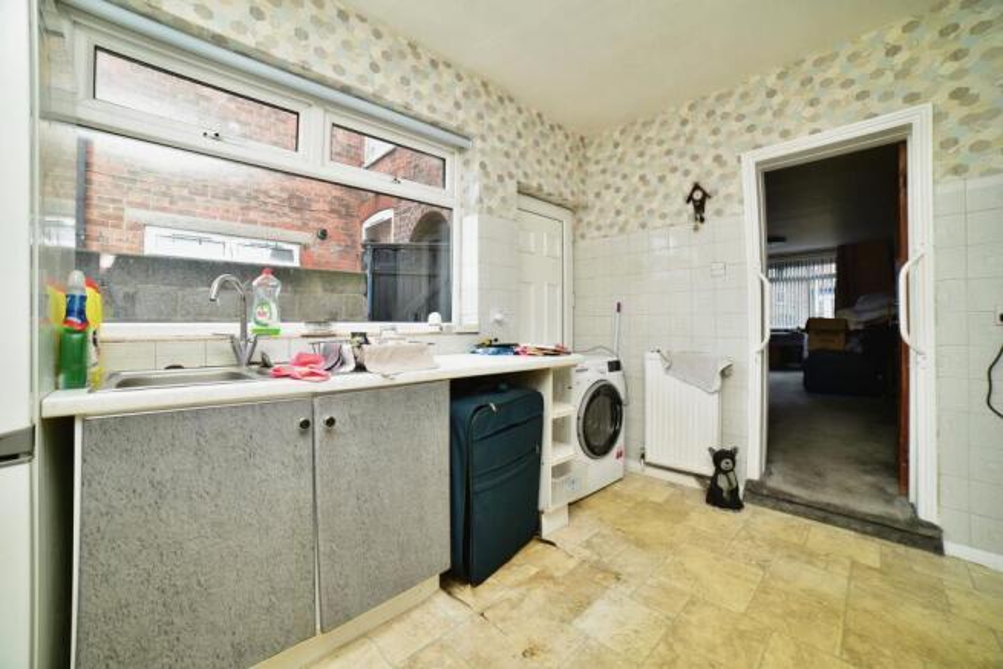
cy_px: 334
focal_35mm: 14
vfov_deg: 81.2
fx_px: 390
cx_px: 502
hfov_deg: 104.2
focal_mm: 14
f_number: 8
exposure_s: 1/30
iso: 100
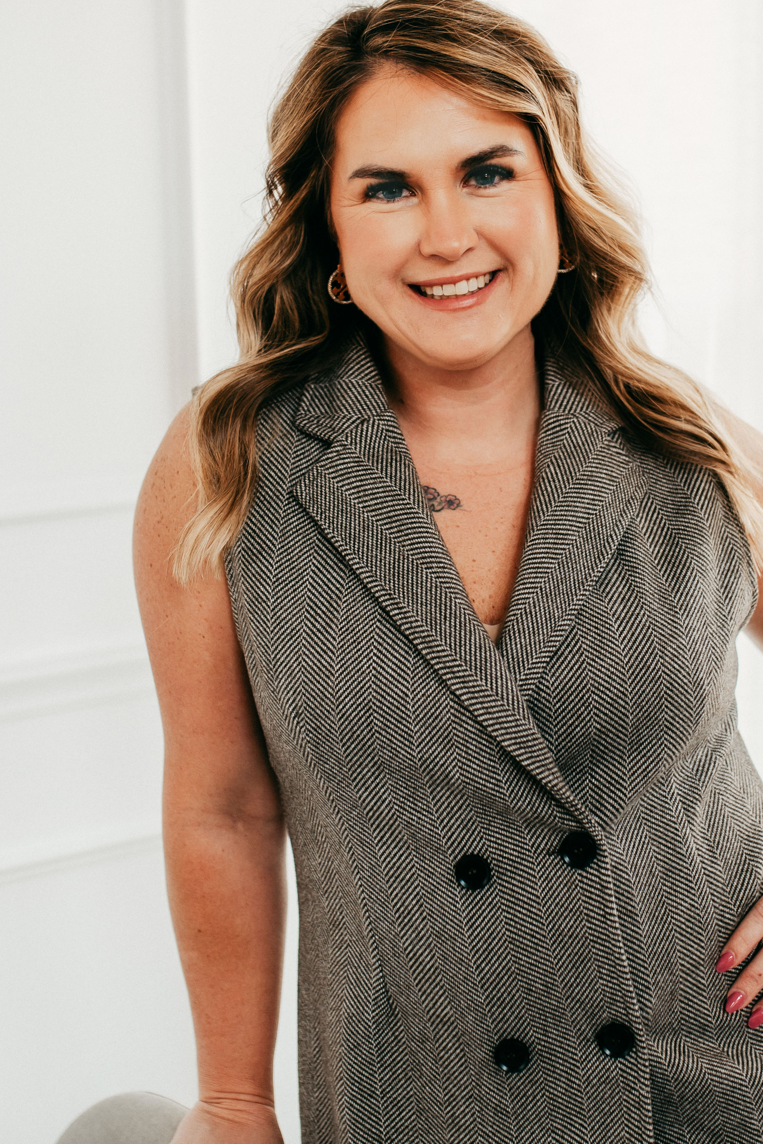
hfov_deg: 21.9
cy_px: 492
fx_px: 1971
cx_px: 473
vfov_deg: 32.3
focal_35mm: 62
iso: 160
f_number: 2.2
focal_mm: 35
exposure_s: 1/125
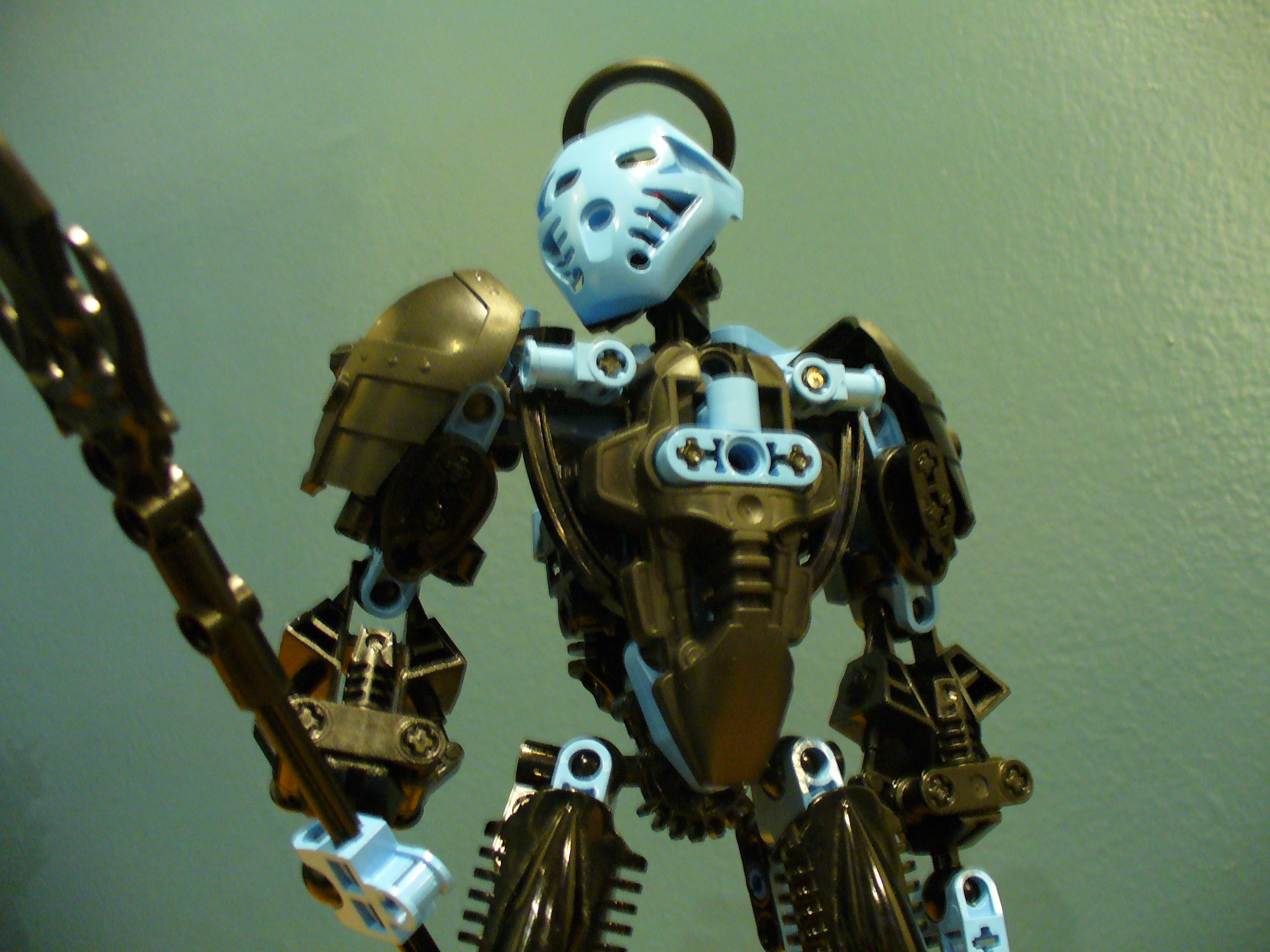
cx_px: 635
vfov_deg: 38.7
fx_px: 1357
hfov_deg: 50.1
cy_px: 476
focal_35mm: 37
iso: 200
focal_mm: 6.1
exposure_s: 1/2
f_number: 2.8
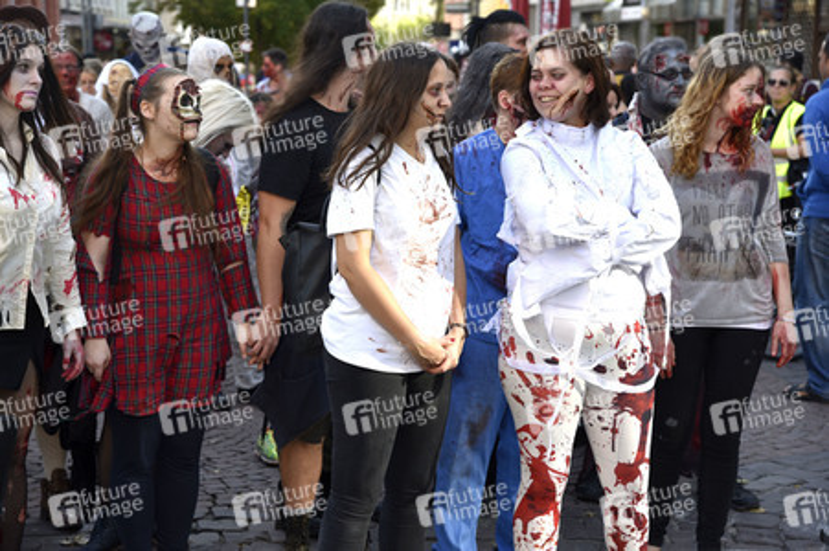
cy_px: 276
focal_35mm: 92
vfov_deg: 14.8
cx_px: 414
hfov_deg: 22.2
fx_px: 2117
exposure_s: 1/160
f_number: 6.3
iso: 400
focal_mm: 92
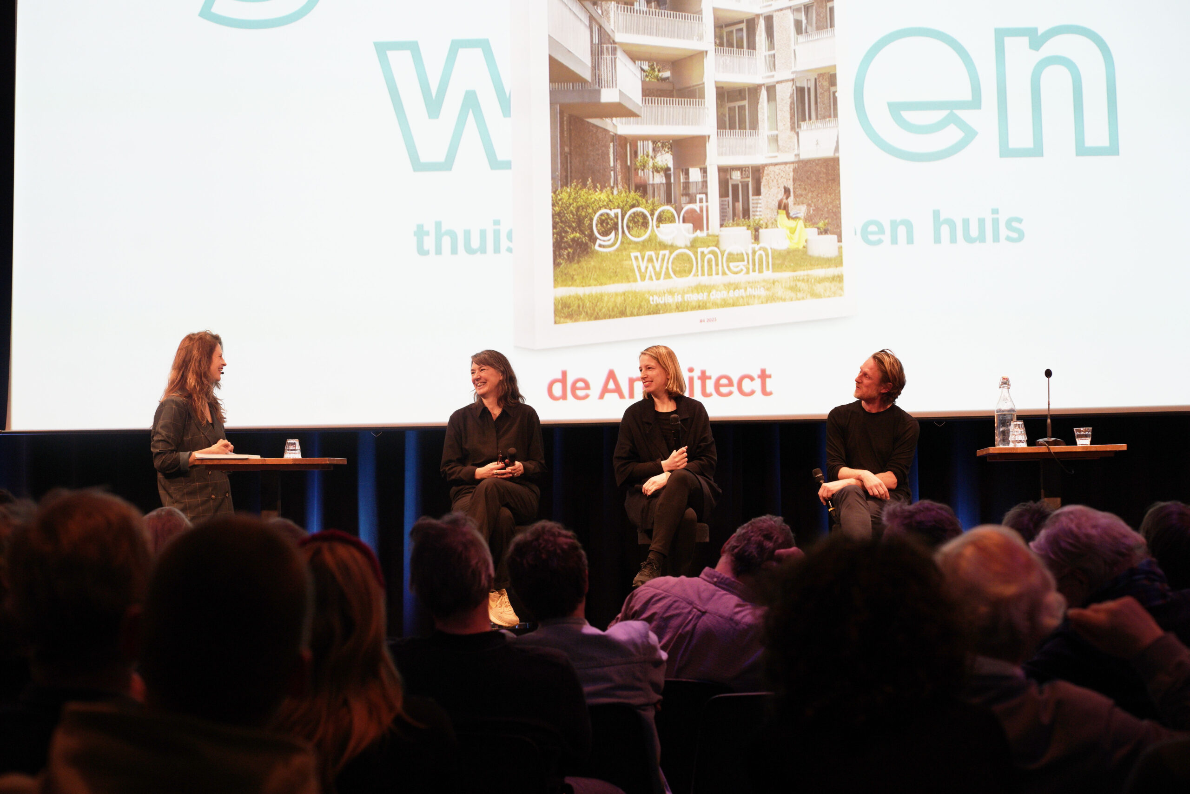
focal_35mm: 85
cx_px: 595
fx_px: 2810
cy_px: 397
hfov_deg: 23.9
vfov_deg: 16.1
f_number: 5.6
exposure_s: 1/100
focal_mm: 85
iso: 1600
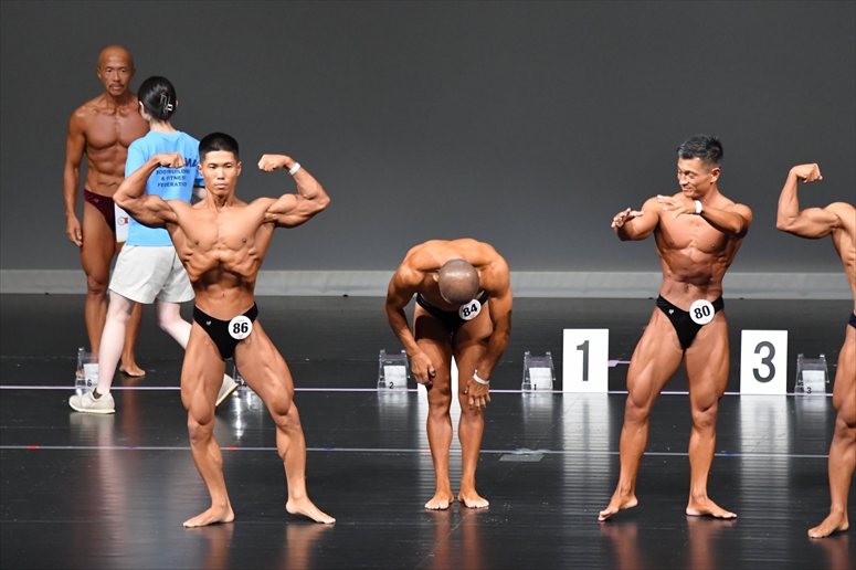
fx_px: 6773
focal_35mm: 285
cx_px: 428
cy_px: 285
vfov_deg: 4.8
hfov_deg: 7.2
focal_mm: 190
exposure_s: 1/400
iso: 5000
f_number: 5.6
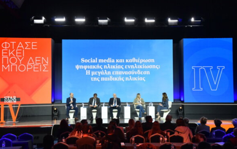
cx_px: 117
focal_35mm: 48
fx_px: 310
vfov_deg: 26.9
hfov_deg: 41.8
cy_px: 74
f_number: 7.1
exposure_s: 1/200
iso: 4000
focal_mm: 46
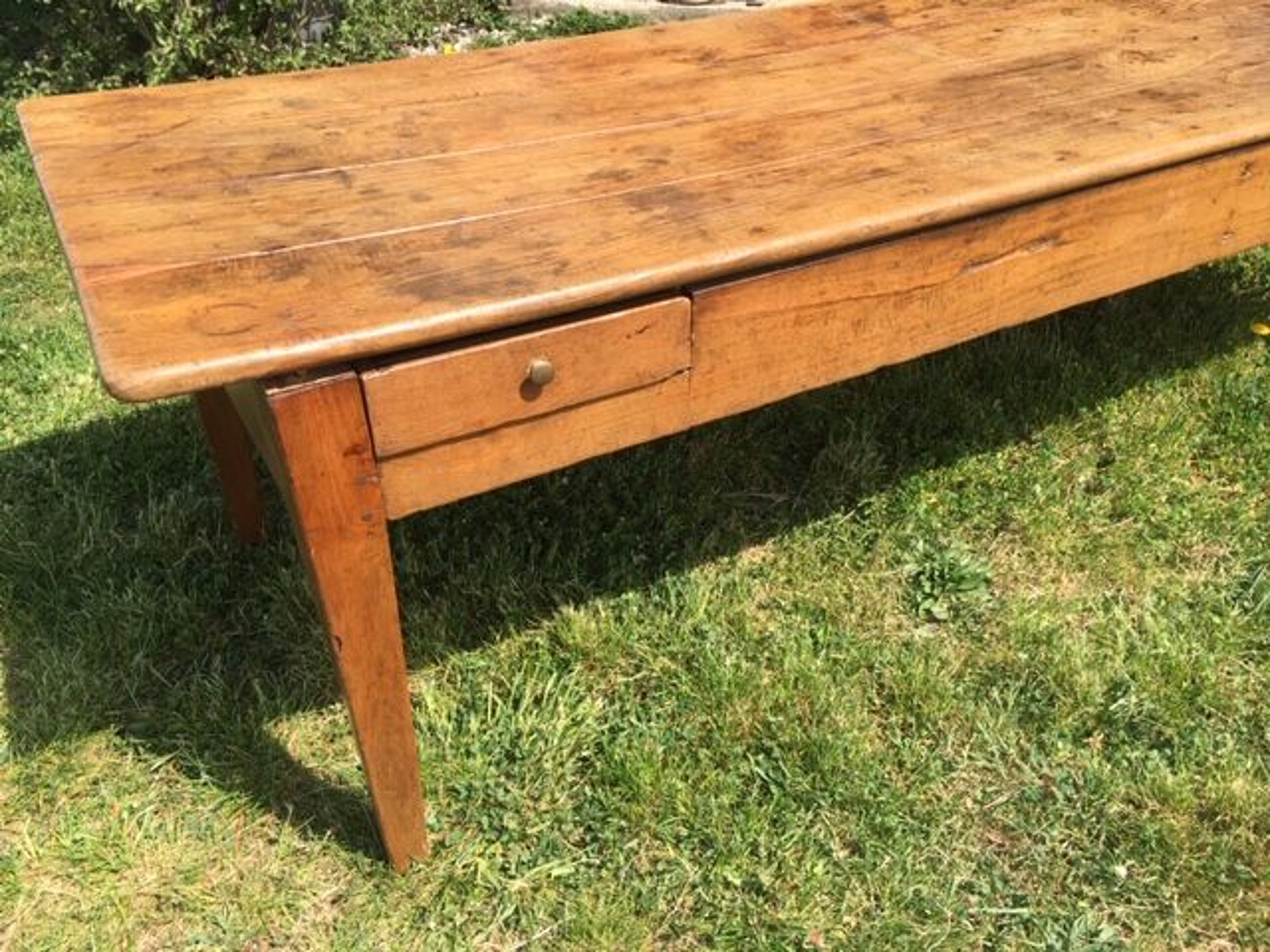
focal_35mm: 29
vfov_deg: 48.2
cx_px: 635
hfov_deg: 61.7
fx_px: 1064
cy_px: 476
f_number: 2.2
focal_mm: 4.15
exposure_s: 1/601
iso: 25
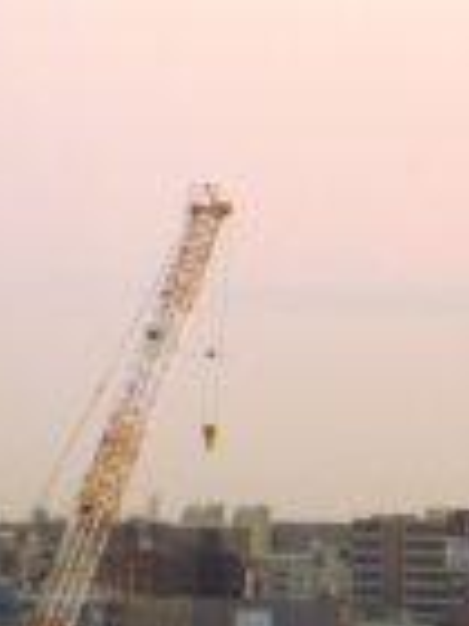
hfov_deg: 3.3
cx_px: 514
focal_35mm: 448
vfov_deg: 4.4
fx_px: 8093
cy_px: -4
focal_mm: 25.2
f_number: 7.1
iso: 80
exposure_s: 1/200
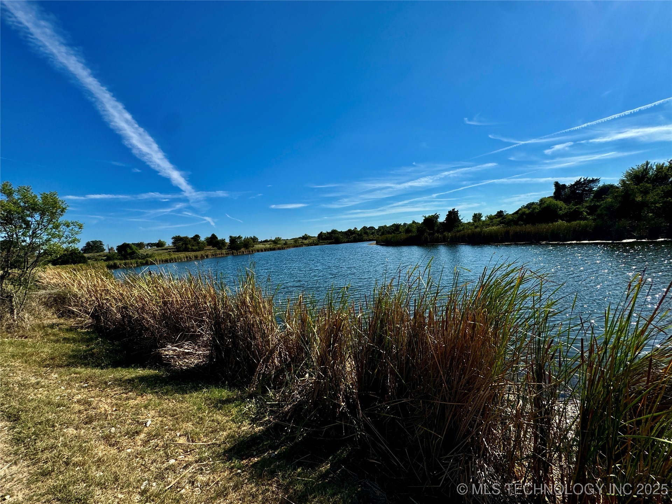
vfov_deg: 85.7
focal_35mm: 14
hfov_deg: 102.1
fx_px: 272
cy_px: 252
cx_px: 336
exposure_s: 1/2674
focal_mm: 2.22
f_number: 2.2
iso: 50
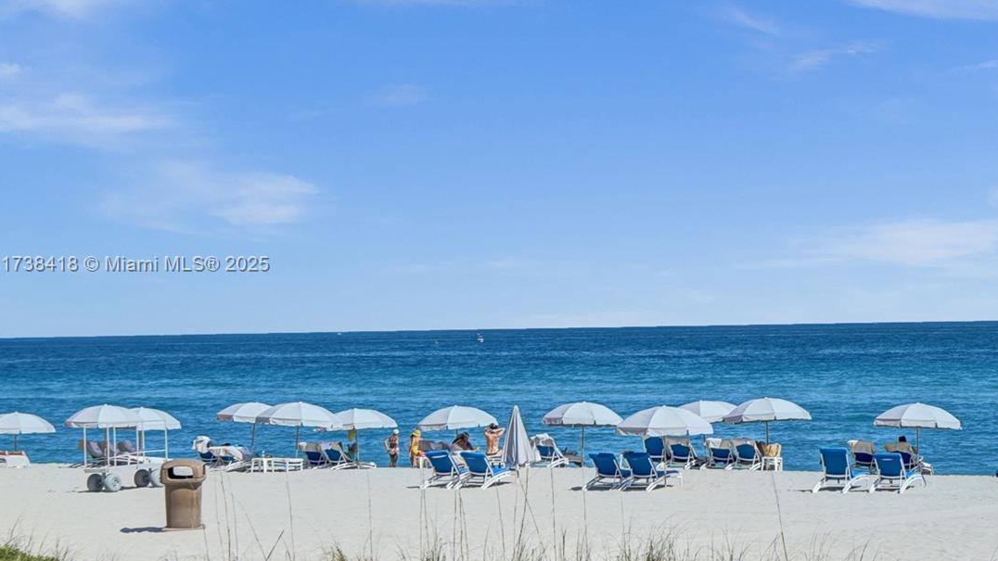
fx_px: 2143
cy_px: 265
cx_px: 714
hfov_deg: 26.0
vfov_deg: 14.9
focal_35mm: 81
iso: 125
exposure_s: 1/250
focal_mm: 35
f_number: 11
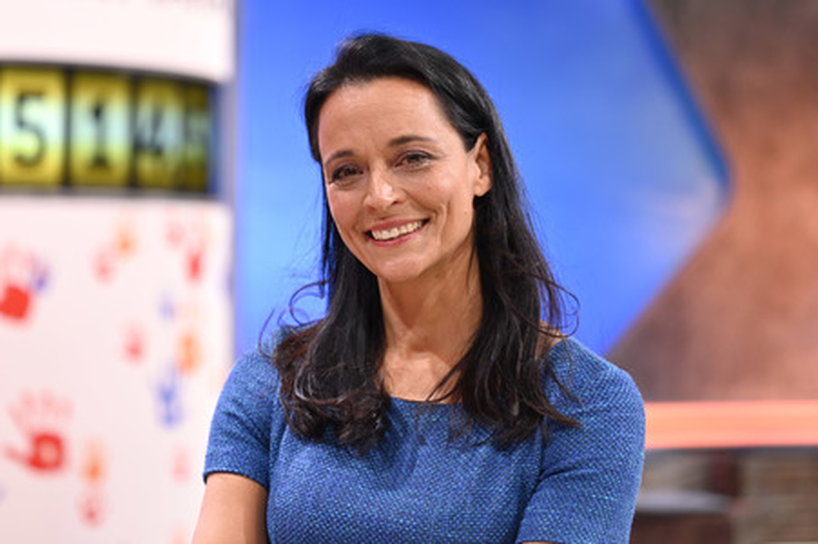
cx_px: 409
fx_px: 1885
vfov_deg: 16.4
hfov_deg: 24.5
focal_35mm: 83
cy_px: 272
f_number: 2.8
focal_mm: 83
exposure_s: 1/200
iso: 1000
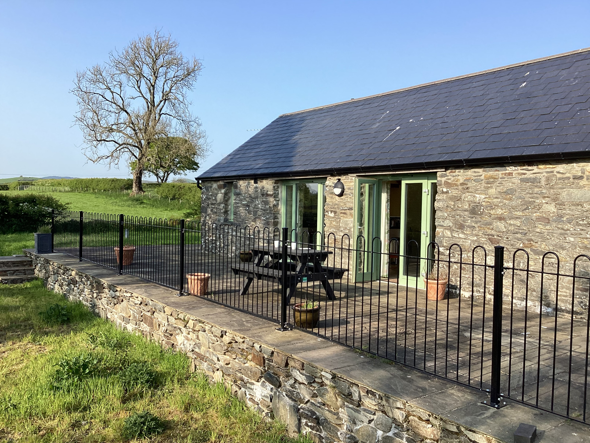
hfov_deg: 58.4
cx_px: 295
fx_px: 528
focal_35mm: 31
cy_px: 222
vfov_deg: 45.4
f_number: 2.4
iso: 25
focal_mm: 3.3
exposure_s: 1/806
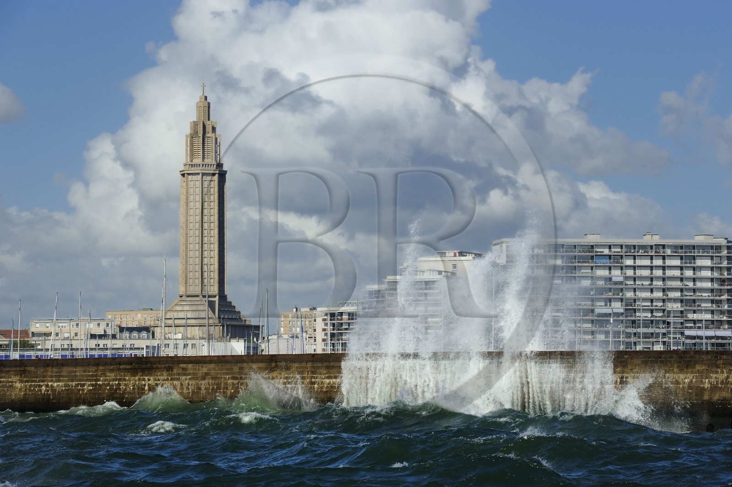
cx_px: 366
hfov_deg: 14.7
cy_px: 244
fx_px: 2844
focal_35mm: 140
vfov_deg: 9.8
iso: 200
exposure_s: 1/640
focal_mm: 140
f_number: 9
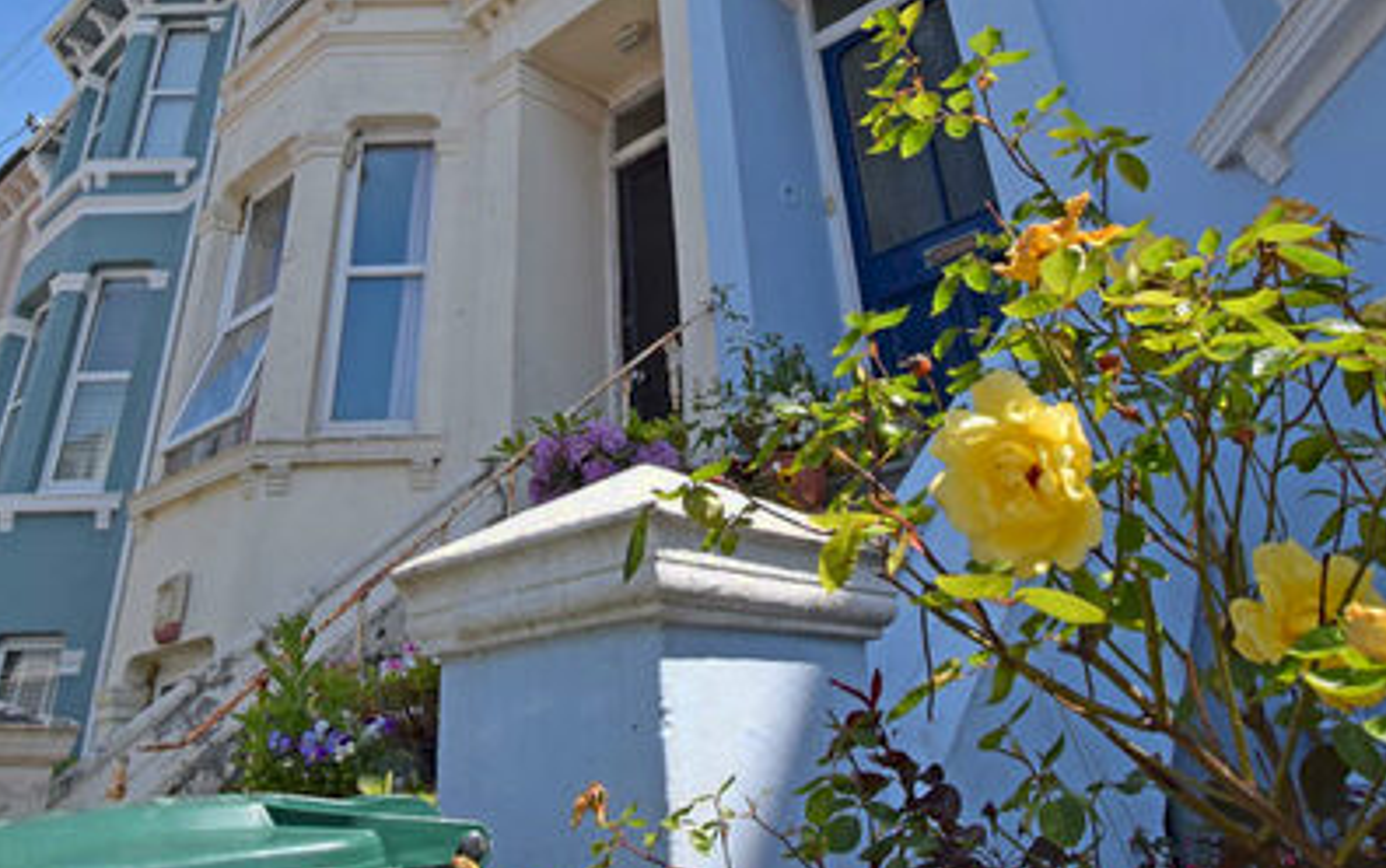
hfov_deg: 68.1
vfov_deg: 43.3
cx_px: 602
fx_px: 1020
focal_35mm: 27
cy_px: 142
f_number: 6.3
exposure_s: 1/1600
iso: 640
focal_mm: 10
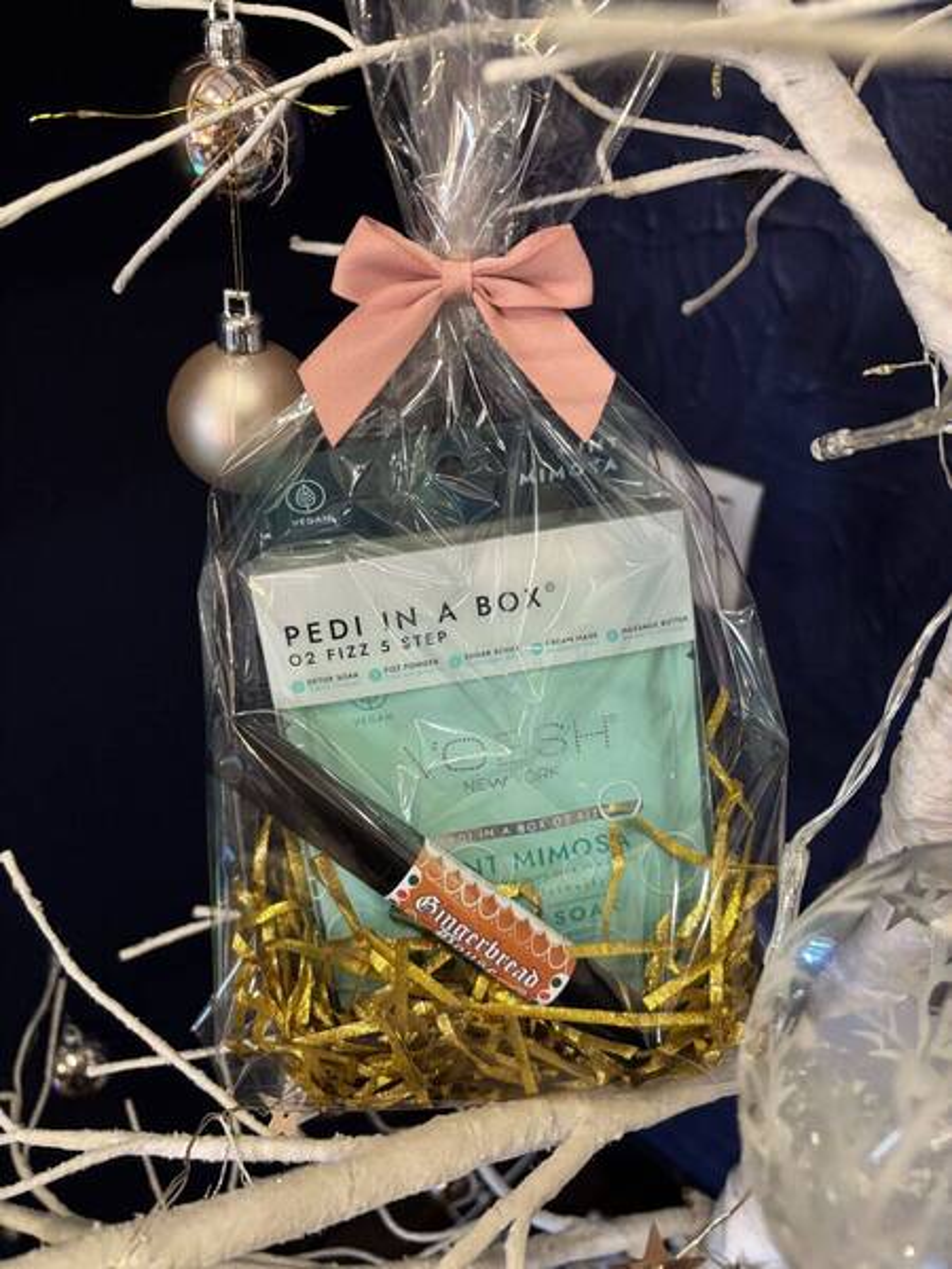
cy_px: 634
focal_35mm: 26
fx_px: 953
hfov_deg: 53.1
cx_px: 476
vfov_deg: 67.3
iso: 400
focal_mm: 5.96
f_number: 1.6
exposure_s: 1/33
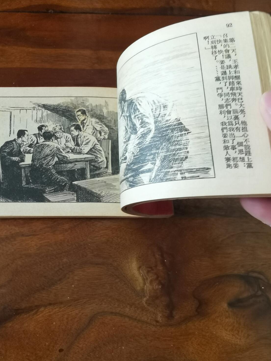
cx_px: 118
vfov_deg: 55.2
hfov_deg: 42.9
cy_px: 162
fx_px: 344
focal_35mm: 33
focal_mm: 2.26
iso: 160
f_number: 2.2
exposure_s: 1/33.3
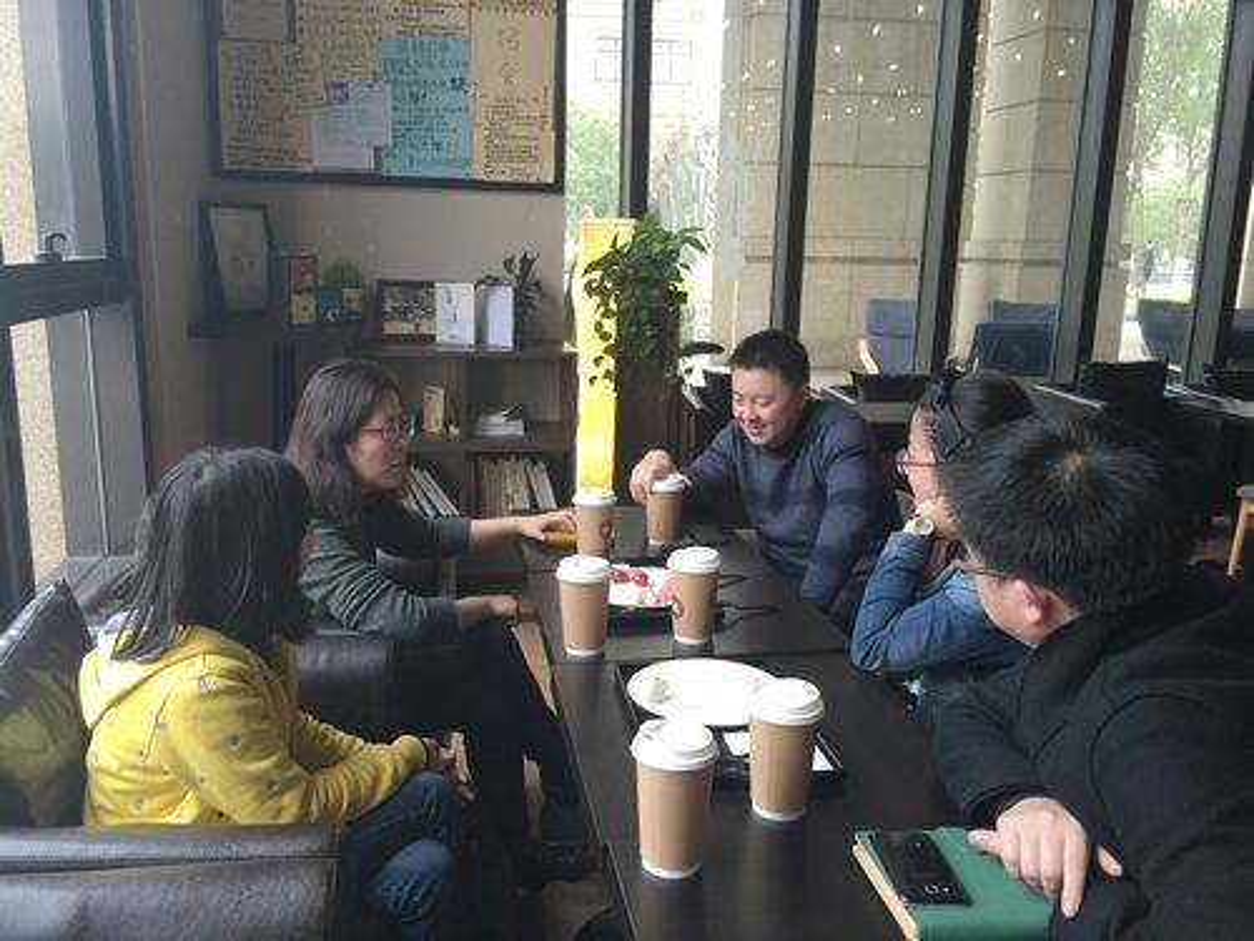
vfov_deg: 48.2
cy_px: 470
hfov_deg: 61.7
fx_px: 1051
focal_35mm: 29
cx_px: 627
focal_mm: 4.15
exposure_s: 1/15
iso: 40
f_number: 2.2
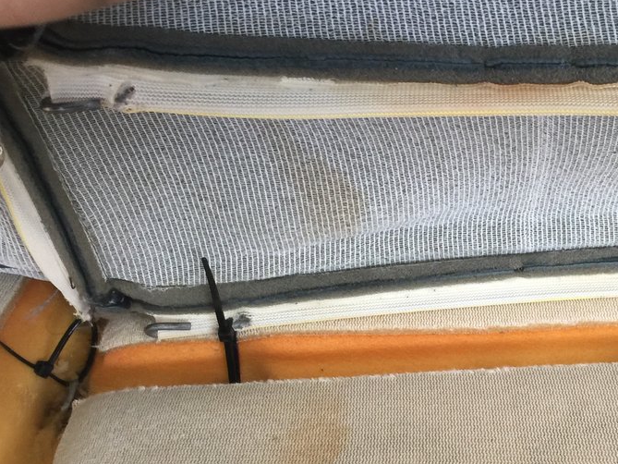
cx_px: 435
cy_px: 233
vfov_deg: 28.0
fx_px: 929
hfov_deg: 36.3
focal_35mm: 52
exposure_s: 1/15
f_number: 2.2
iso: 50
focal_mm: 4.15
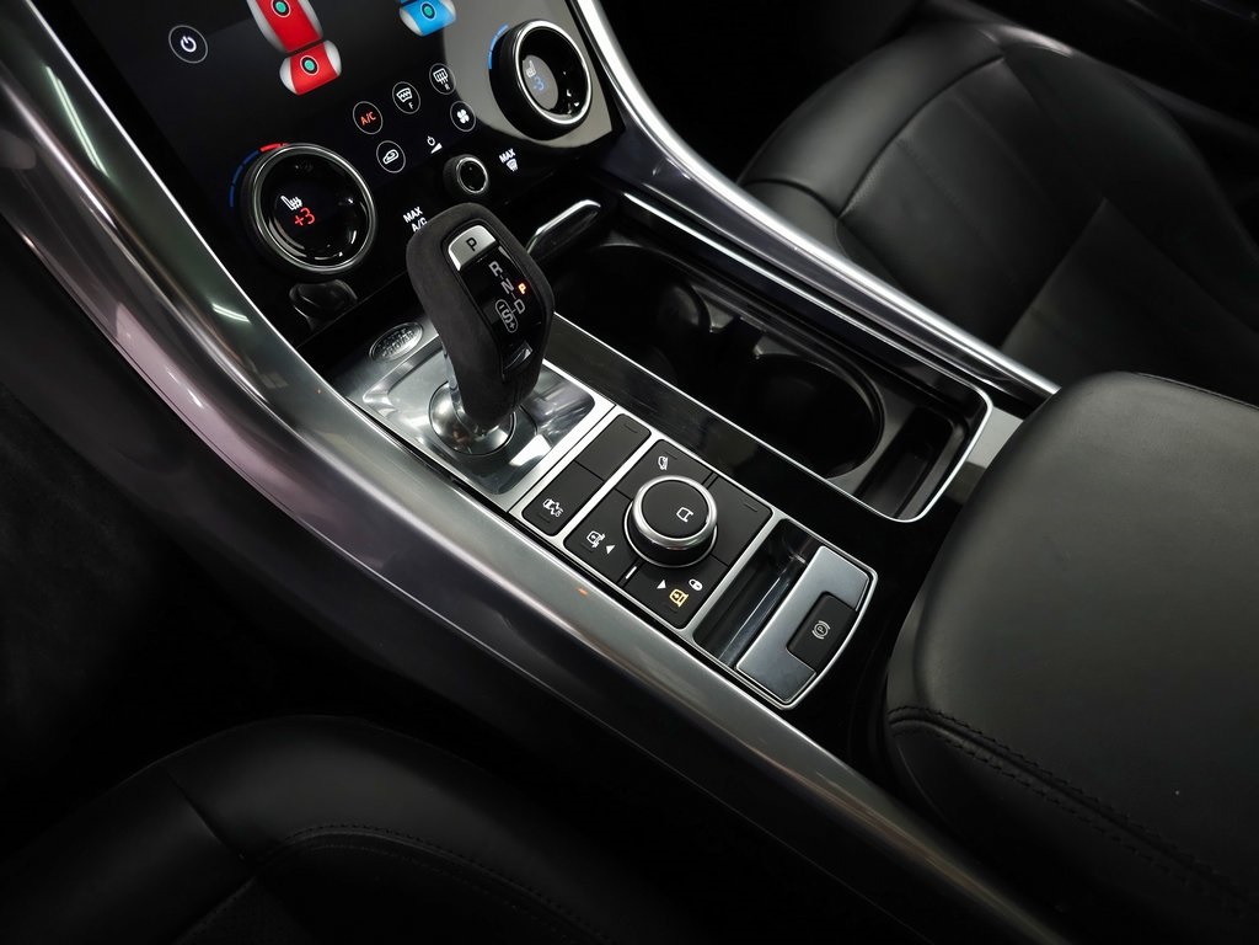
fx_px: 837
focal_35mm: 23
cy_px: 472
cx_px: 630
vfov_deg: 58.9
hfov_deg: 73.9
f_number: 1.7
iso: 160
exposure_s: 1/60
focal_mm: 6.3
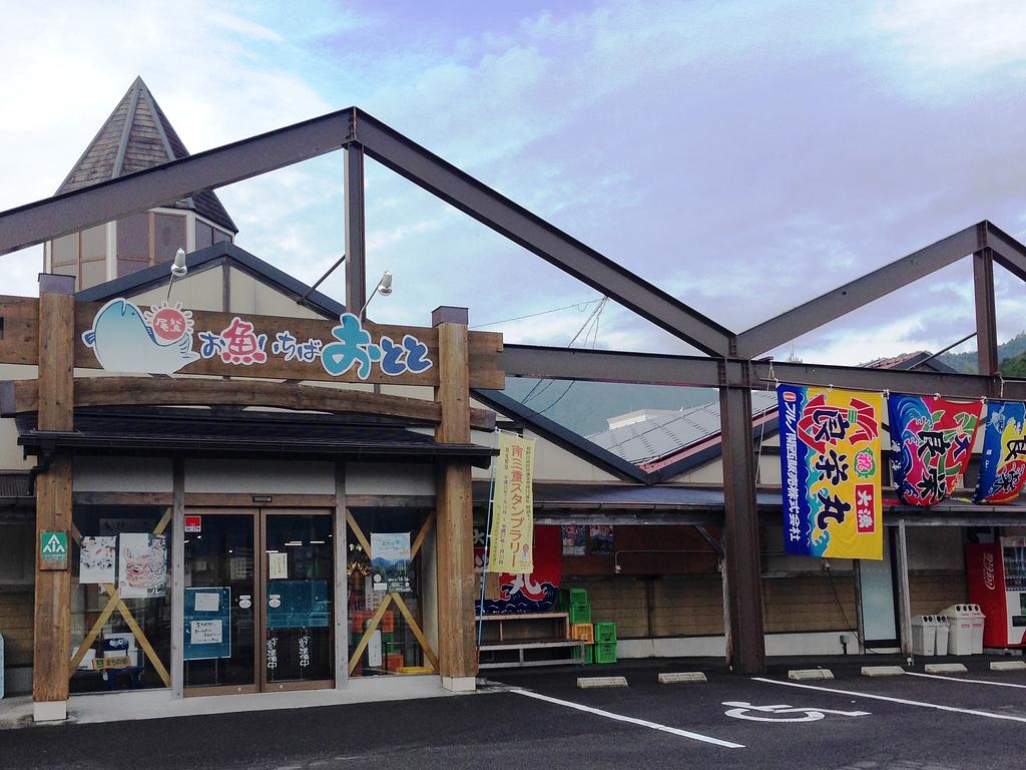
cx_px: 513
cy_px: 385
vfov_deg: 42.9
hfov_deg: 55.4
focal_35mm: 33
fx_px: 978
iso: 50
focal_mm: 4.12
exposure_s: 1/609
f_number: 2.4
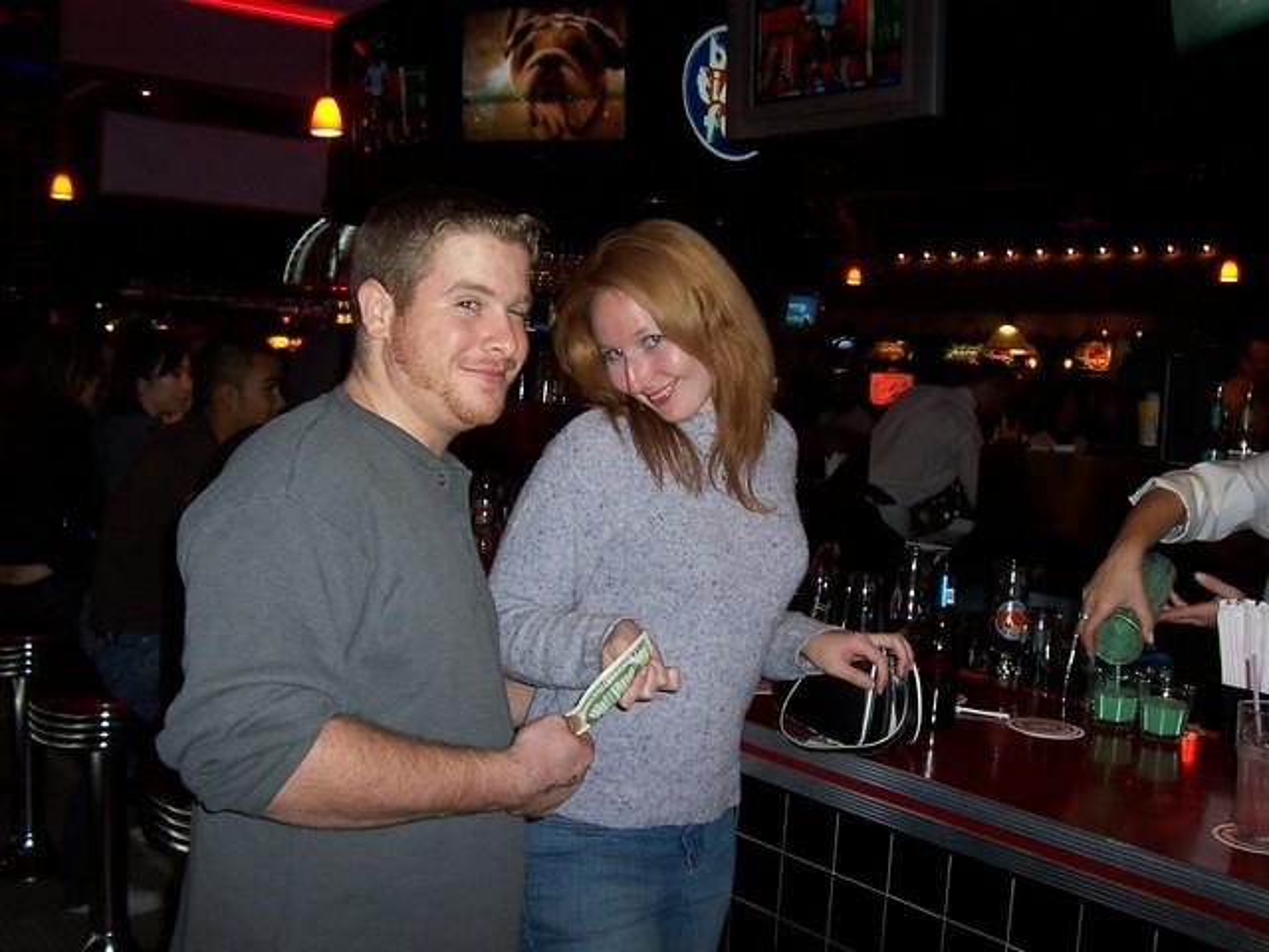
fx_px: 1356
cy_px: 476
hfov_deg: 50.1
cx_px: 634
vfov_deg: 38.7
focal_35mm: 37
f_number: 2.8
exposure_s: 1/60
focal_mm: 5.6
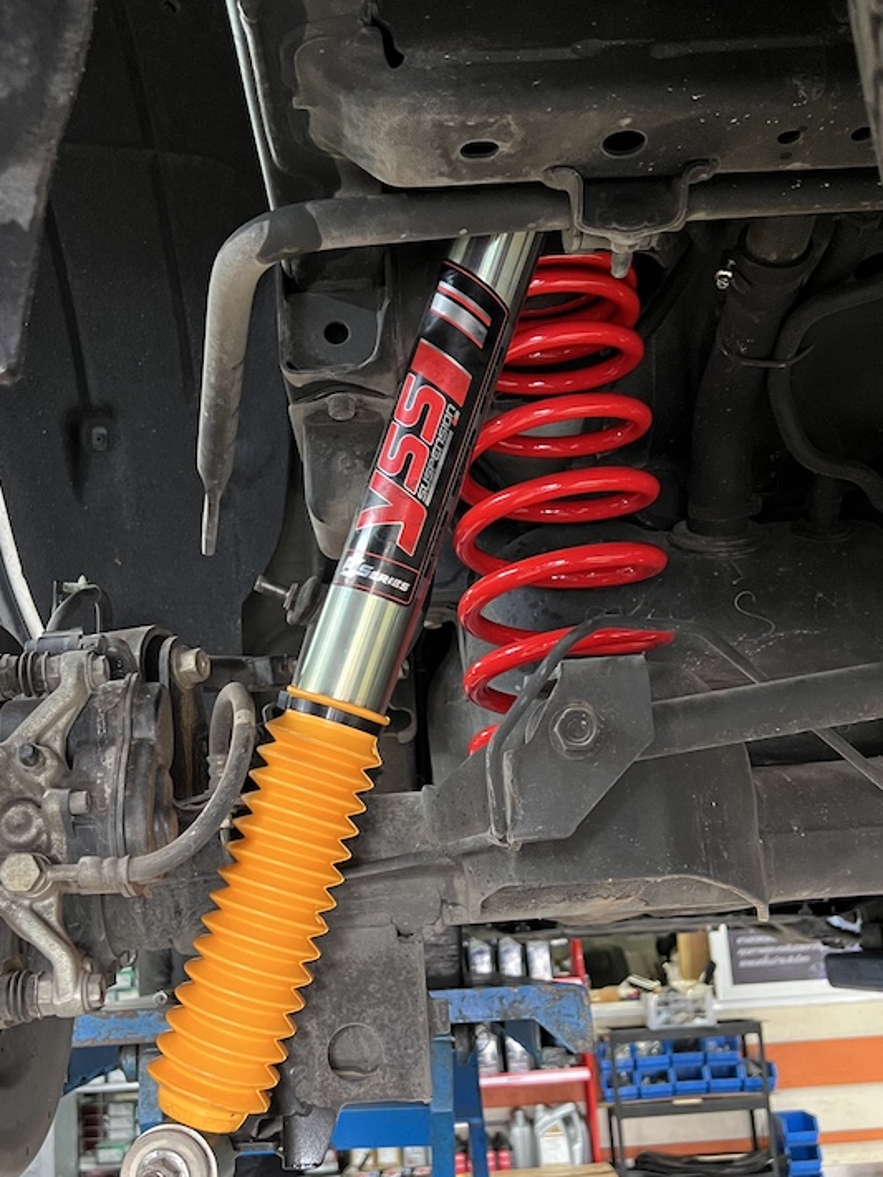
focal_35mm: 39
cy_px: 671
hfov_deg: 36.8
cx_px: 416
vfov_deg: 47.7
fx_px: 1327
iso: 400
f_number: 1.5
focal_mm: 5.7
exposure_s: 1/50
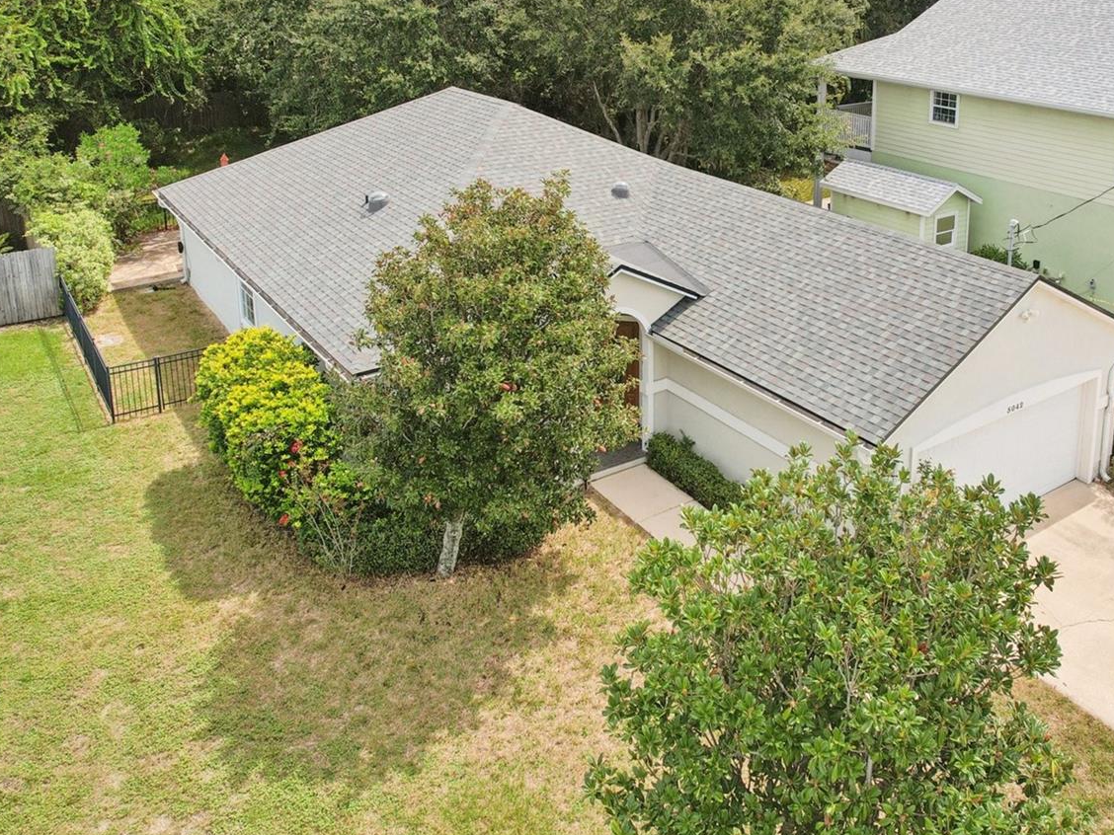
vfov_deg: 46.6
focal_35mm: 30
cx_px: 651
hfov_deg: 59.6
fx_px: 965
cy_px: 345
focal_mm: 8.38
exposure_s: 1/2000
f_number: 2.8
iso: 100
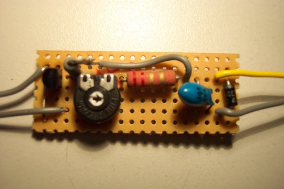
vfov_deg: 35.0
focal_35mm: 38
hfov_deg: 50.7
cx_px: 142
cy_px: 94
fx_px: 300
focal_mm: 8
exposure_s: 1/180
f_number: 2.8
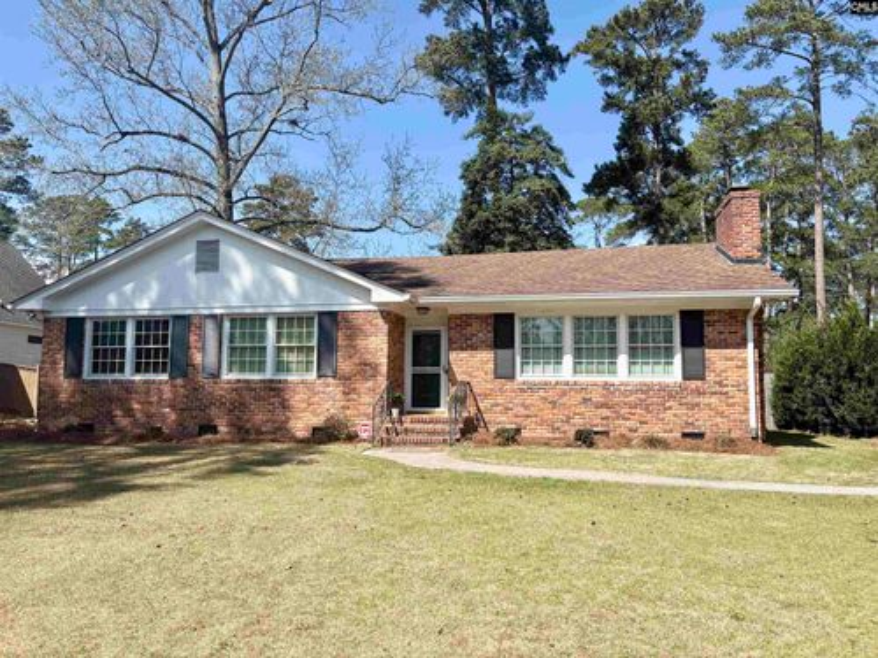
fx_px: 659
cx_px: 439
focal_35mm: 26
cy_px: 329
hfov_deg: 67.3
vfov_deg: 53.1
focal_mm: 5.96
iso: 50
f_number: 1.6
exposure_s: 1/2747
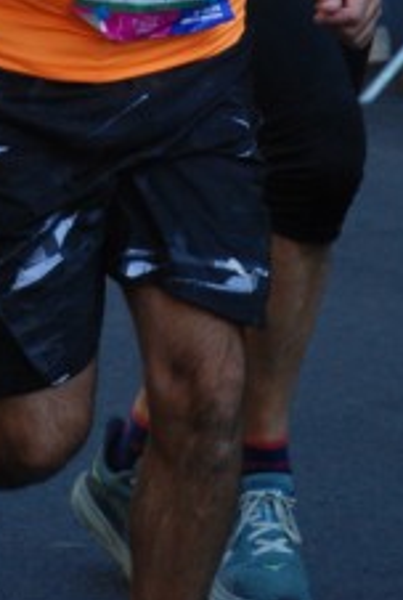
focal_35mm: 417
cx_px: 198
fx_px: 6965
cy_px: -162
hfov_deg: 3.3
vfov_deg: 4.9
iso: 1000
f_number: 5.6
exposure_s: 1/640
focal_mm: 105
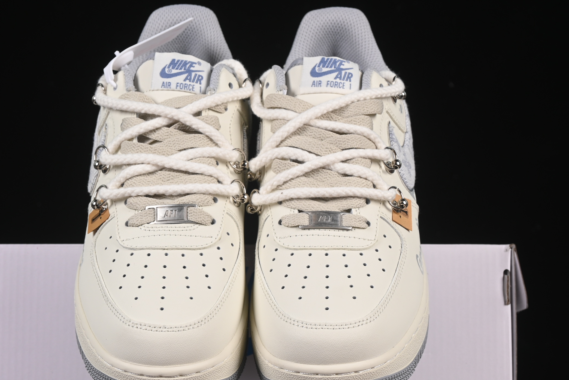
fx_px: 1580
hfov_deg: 20.4
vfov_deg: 13.7
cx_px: 246
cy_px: 247
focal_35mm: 100
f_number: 8
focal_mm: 50
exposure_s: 1/80
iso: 160
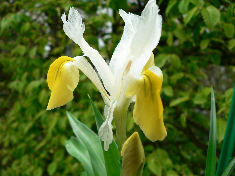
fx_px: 244
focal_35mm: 36
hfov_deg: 51.4
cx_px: 118
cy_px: 88
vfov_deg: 39.7
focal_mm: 6
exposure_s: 1/100
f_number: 3.2
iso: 80
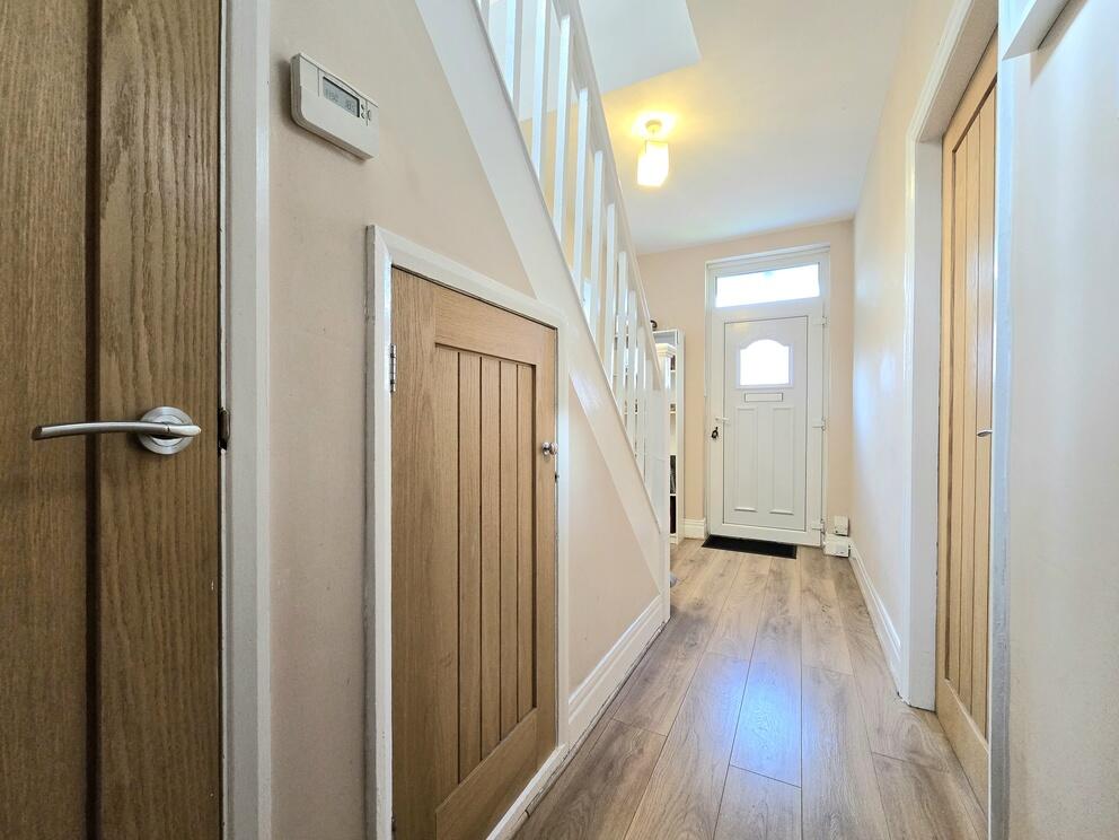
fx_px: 420
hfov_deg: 106.2
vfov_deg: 89.9
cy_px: 420
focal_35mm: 13
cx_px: 560
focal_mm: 2.2
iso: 320
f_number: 2.2
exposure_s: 1/101
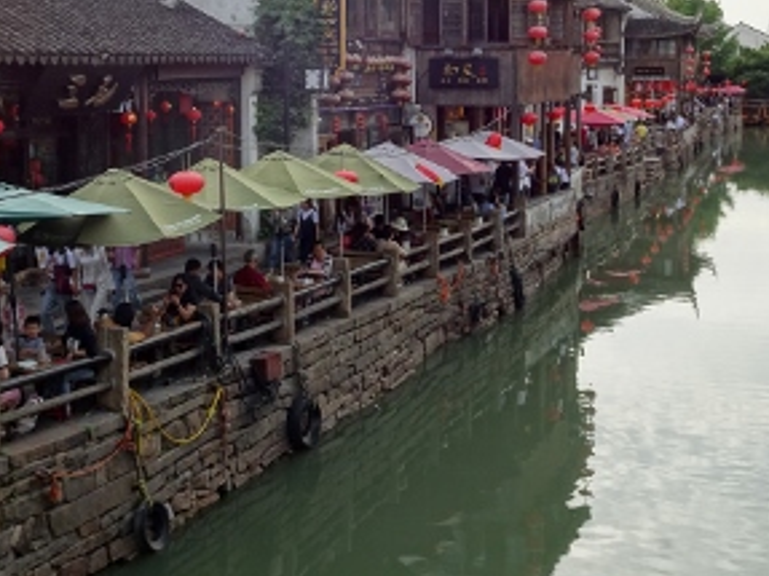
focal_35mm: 53
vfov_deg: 27.3
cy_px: 182
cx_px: 340
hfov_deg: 36.1
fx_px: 1177
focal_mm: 6.56
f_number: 4
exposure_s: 1/160
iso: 80
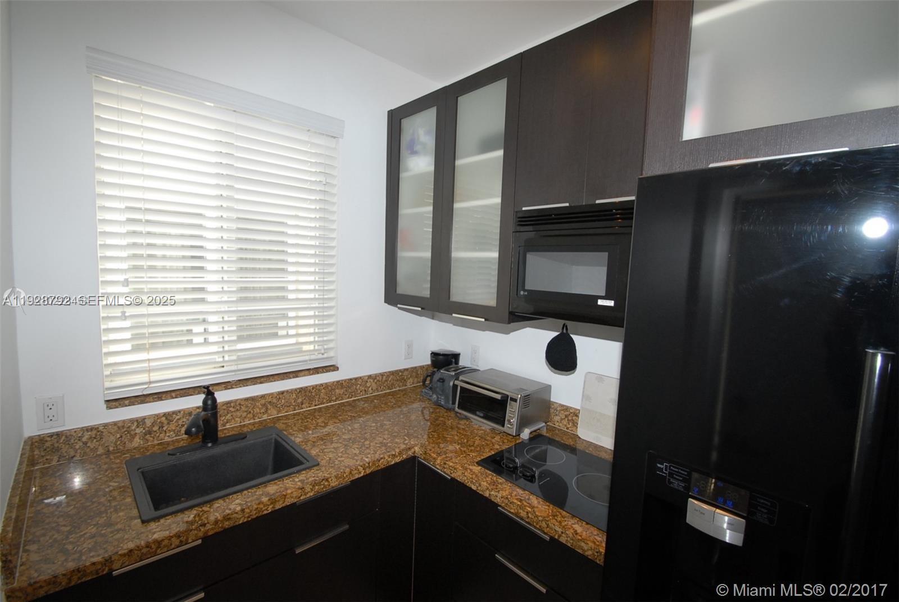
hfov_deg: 100.3
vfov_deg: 77.4
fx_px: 375
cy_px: 301
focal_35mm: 15
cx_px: 450
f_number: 5.6
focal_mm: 10
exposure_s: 1/60
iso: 400
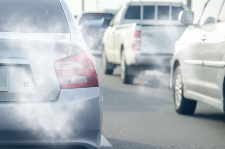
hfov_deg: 14.4
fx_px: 889
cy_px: 74
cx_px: 112
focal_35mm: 142
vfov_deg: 9.6
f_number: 4
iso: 100
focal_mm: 95
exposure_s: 1/200
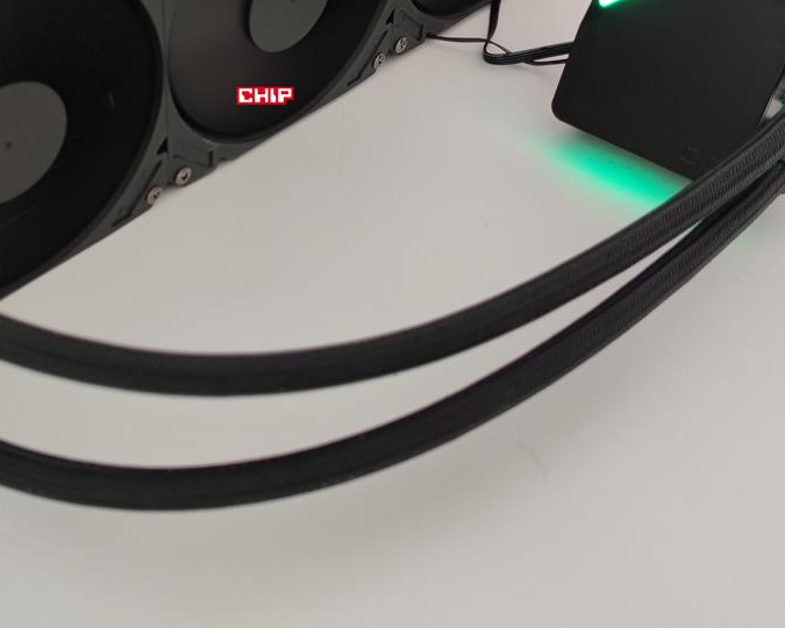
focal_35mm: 47
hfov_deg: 39.1
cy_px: 96
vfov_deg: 31.0
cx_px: 265
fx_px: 1092
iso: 494
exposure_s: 1/50
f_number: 1.85
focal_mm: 6.78
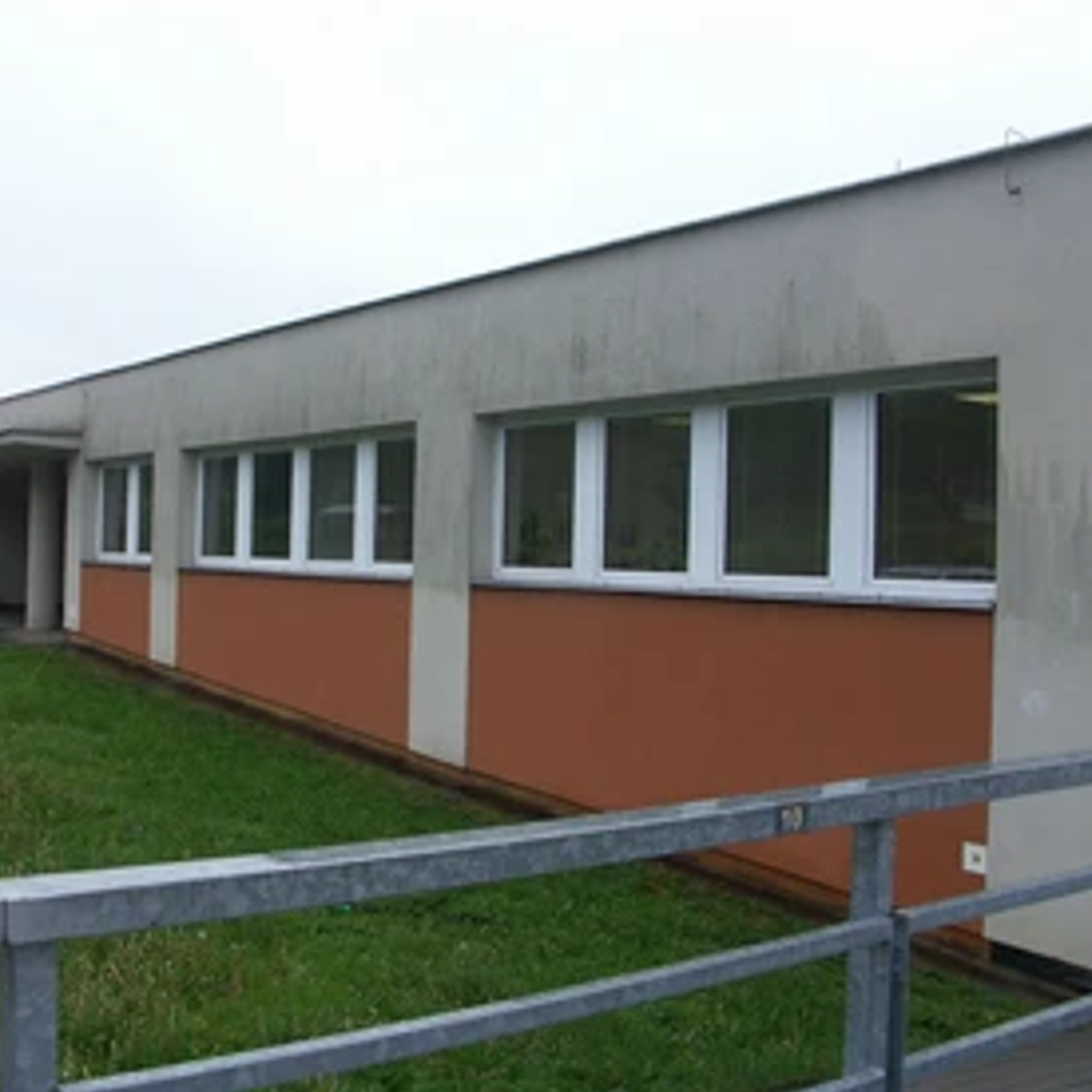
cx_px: 381
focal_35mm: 36
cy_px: 548
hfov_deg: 45.5
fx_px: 1285
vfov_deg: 46.0
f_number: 4
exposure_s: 1/125
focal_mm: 7.2
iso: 100
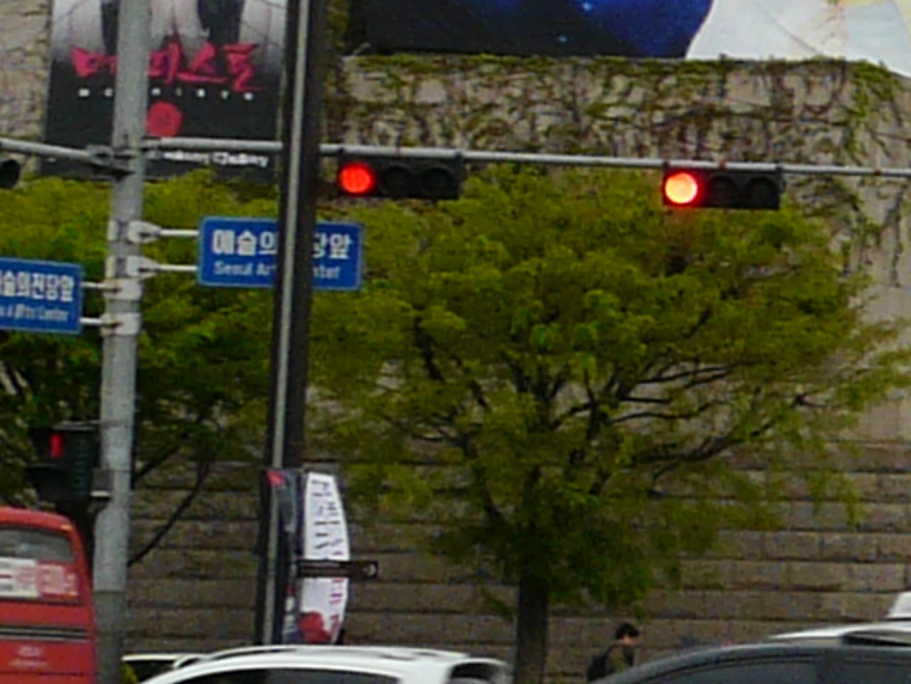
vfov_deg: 8.7
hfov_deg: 9.6
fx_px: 4502
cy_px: 154
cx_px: 2484
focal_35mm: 171
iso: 100
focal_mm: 4.6
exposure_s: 1/200
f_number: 5.6
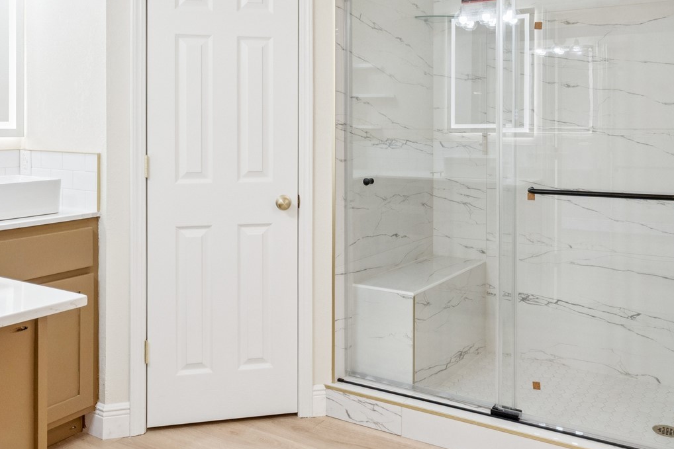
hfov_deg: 58.6
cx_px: 372
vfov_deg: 40.3
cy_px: 130
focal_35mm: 32
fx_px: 599
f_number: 13
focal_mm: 16
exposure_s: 1/40
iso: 640
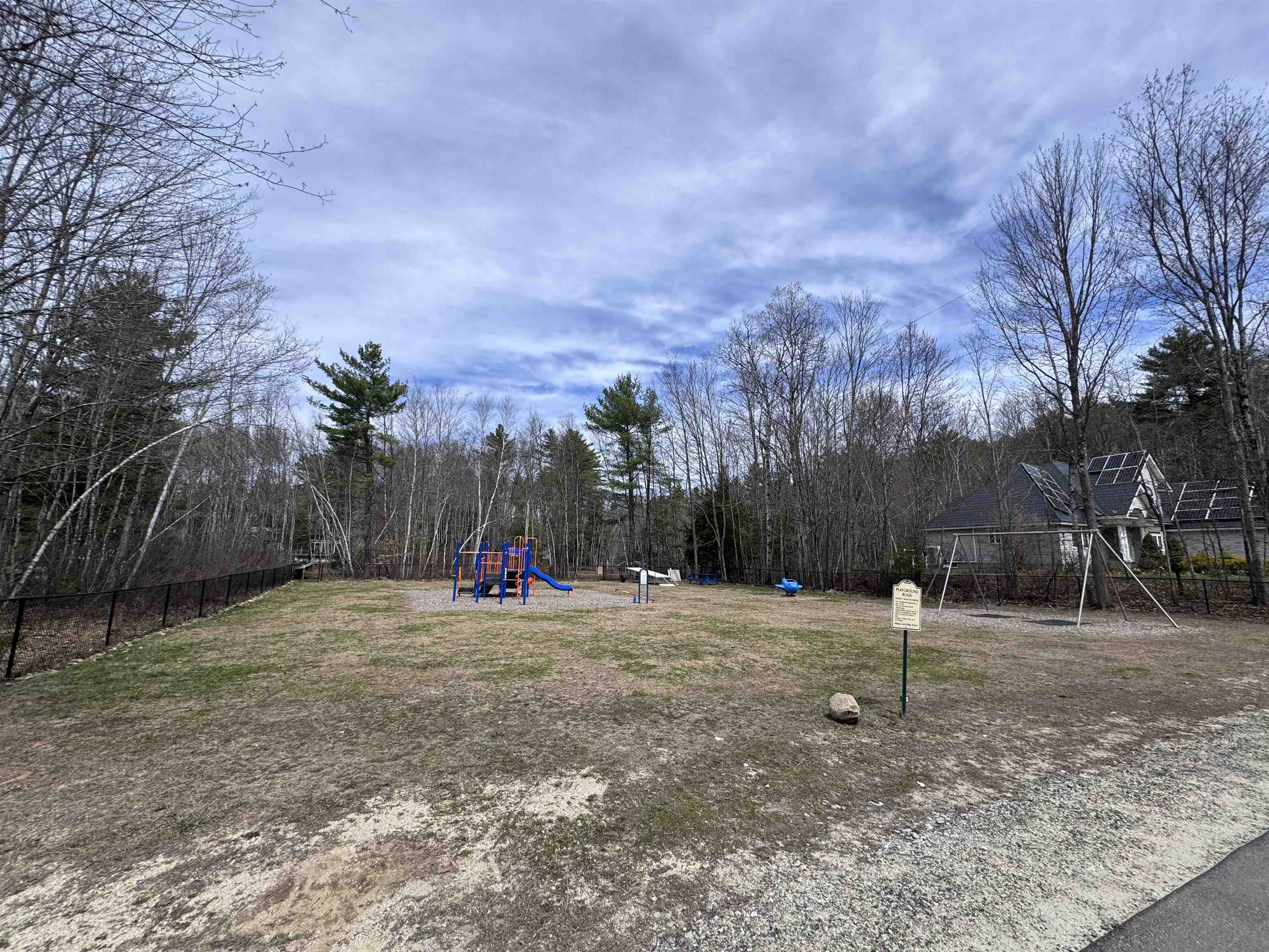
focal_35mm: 14
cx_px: 634
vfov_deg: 85.7
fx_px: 513
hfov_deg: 102.1
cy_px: 476
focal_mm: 2.22
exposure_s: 1/2028
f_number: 2.2
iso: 40
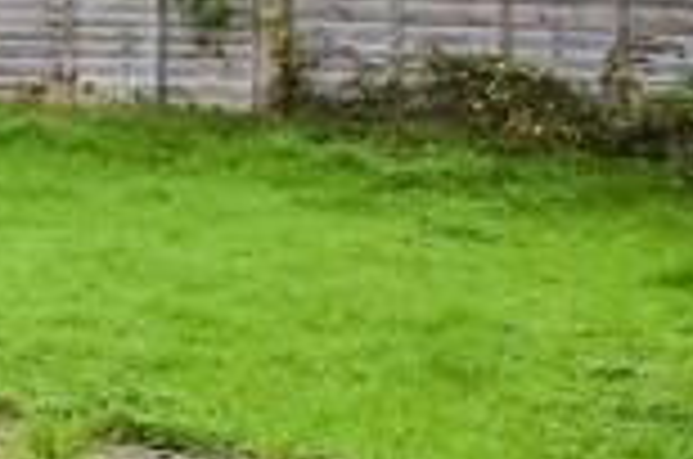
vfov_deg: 13.1
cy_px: -160
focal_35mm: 100
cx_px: -1296
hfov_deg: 12.0
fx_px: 1921
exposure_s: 1/200
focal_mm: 10
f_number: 8
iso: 320
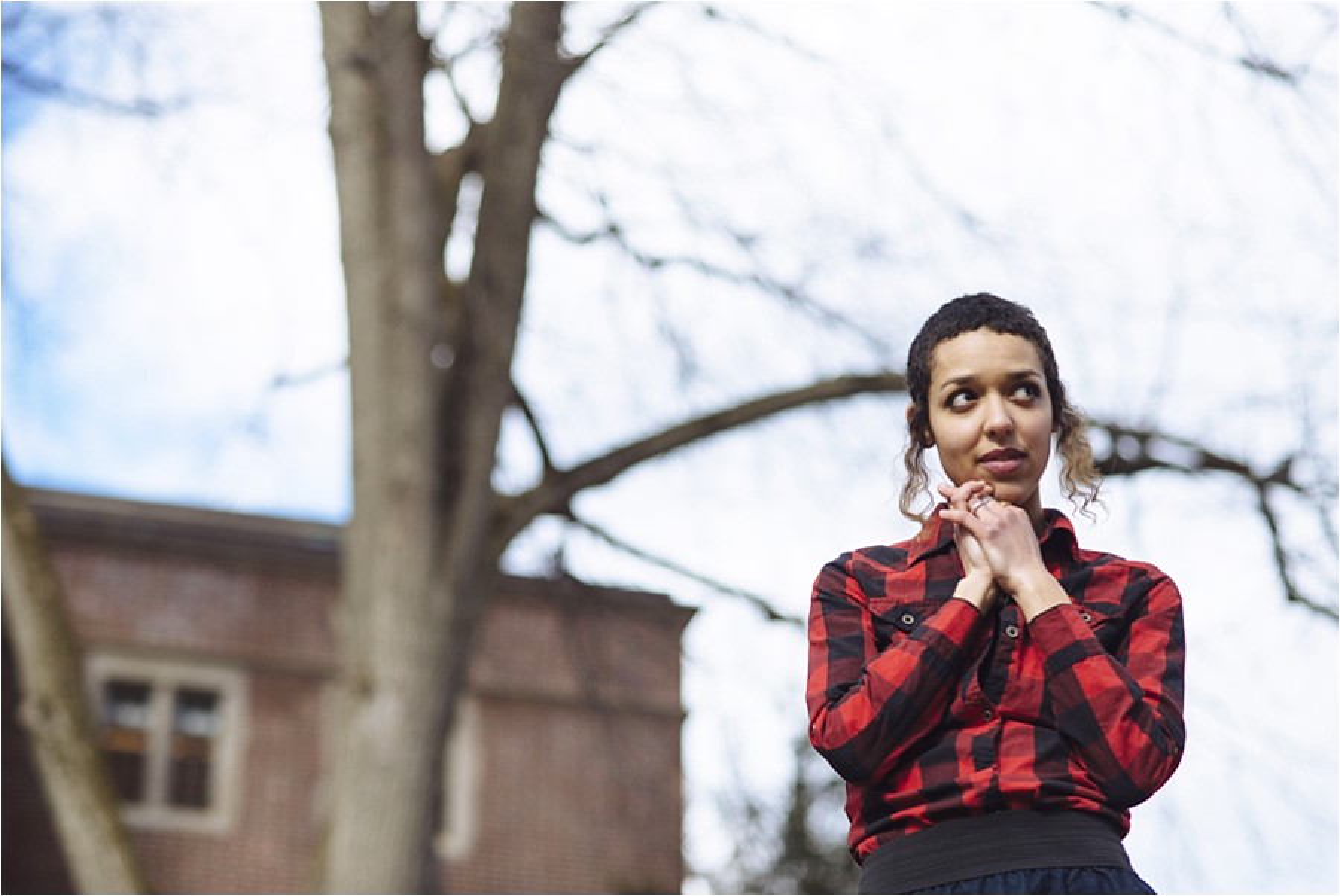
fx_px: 3167
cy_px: 448
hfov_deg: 23.9
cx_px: 670
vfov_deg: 16.1
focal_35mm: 85
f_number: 2.5
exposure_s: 1/4000
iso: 280
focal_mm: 85
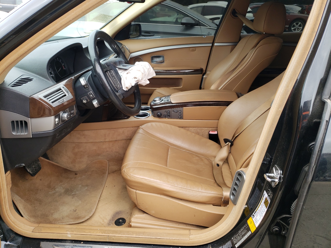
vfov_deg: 53.1
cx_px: 166
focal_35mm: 26
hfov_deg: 67.3
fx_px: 249
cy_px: 124
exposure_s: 1/294
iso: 50
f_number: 1.5
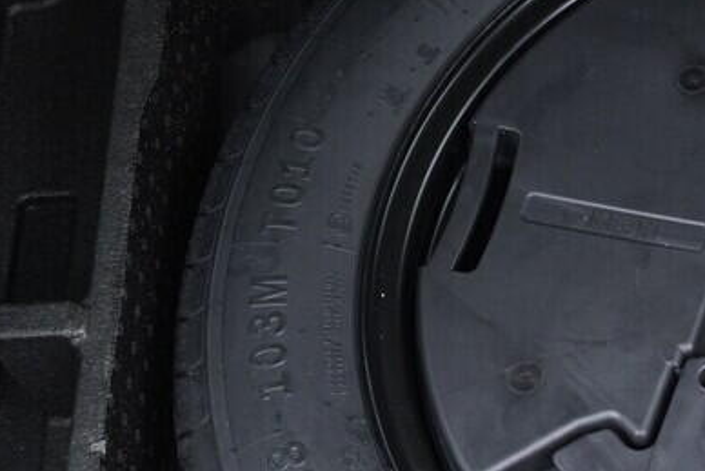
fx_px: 1861
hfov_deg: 19.9
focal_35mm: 95
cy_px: 352
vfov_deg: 14.4
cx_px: 883
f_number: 2.8
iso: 1000
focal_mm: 24
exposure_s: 1/40
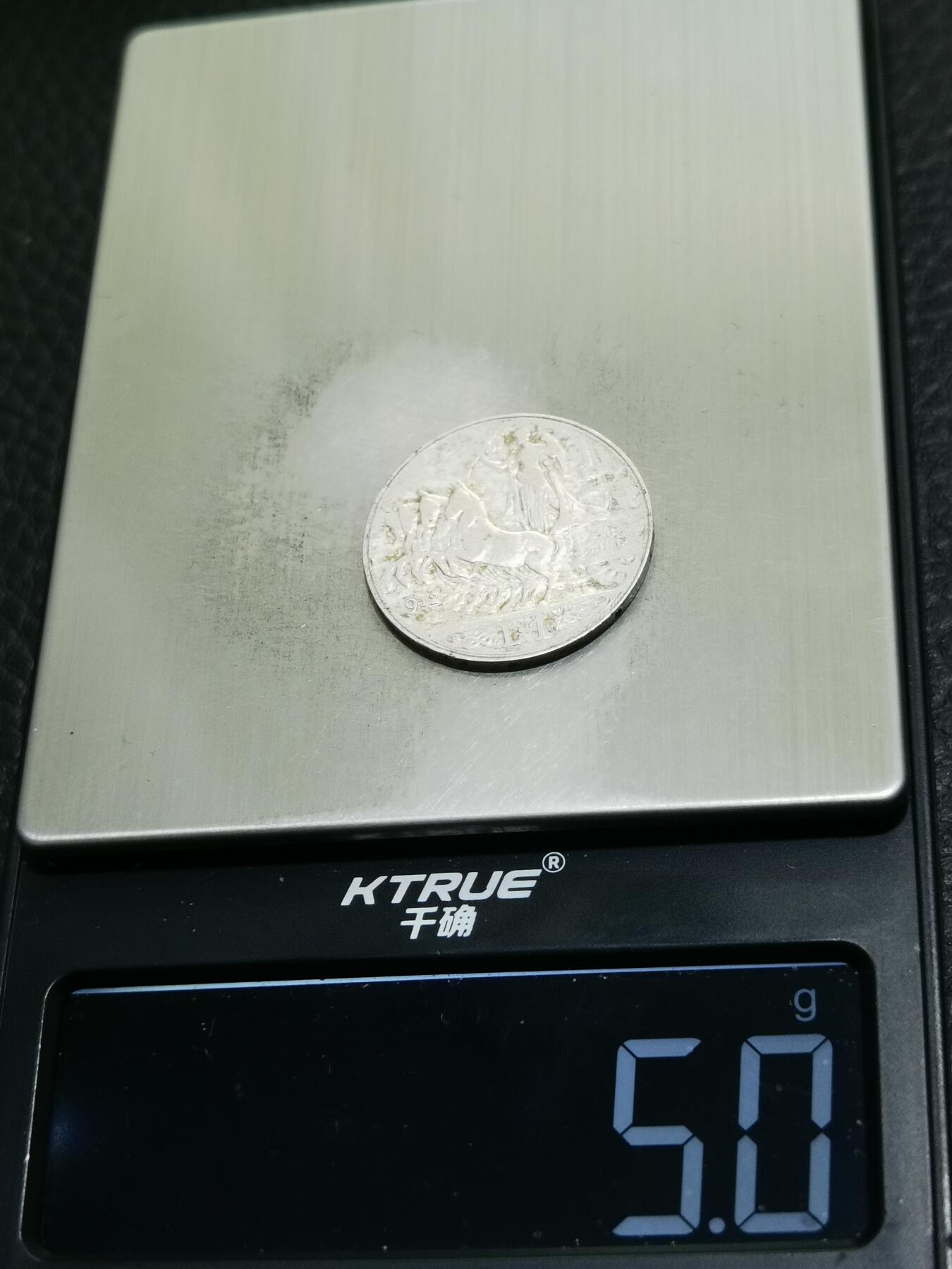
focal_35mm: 61
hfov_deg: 24.0
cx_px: 476
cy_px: 634
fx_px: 2237
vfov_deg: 31.7
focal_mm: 6.67
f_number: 1.9
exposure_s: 1/100
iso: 100
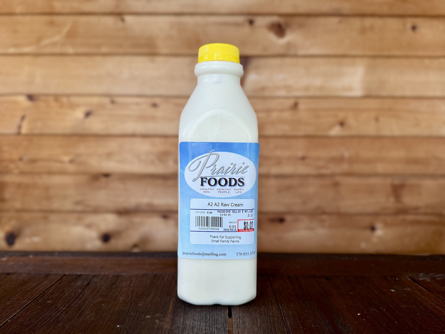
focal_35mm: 24
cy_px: 167
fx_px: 309
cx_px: 222
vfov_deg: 56.8
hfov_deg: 71.6
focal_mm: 6.76
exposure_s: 1/102
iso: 200
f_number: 1.78
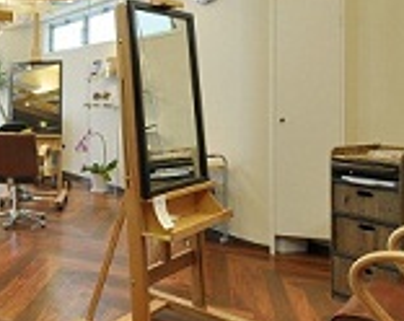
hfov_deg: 39.3
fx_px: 453
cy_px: 93
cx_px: -41
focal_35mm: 38
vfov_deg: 38.3
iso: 200
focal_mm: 10
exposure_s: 1/5
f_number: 11
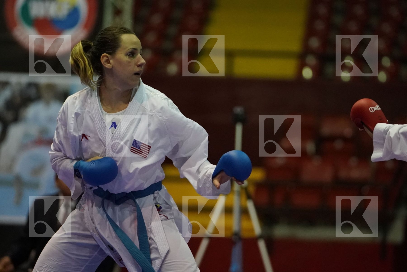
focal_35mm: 246
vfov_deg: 5.6
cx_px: 204
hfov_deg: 8.4
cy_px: 136
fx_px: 2781
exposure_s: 1/800
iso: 6400
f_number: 2.8
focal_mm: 164
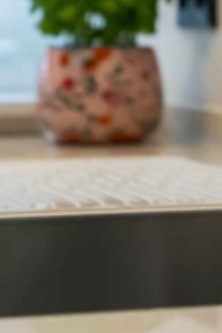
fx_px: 2061
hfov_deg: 6.1
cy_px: 18
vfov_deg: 9.2
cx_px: 338
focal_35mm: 223
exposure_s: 1/800
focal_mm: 62.5
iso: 3200
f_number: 4
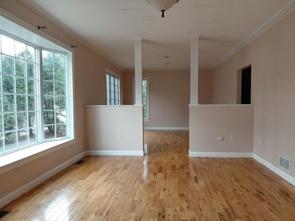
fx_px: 213
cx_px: 148
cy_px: 110
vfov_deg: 54.8
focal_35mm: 25
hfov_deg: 69.4
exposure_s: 1/120
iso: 100
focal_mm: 4.69
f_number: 1.8
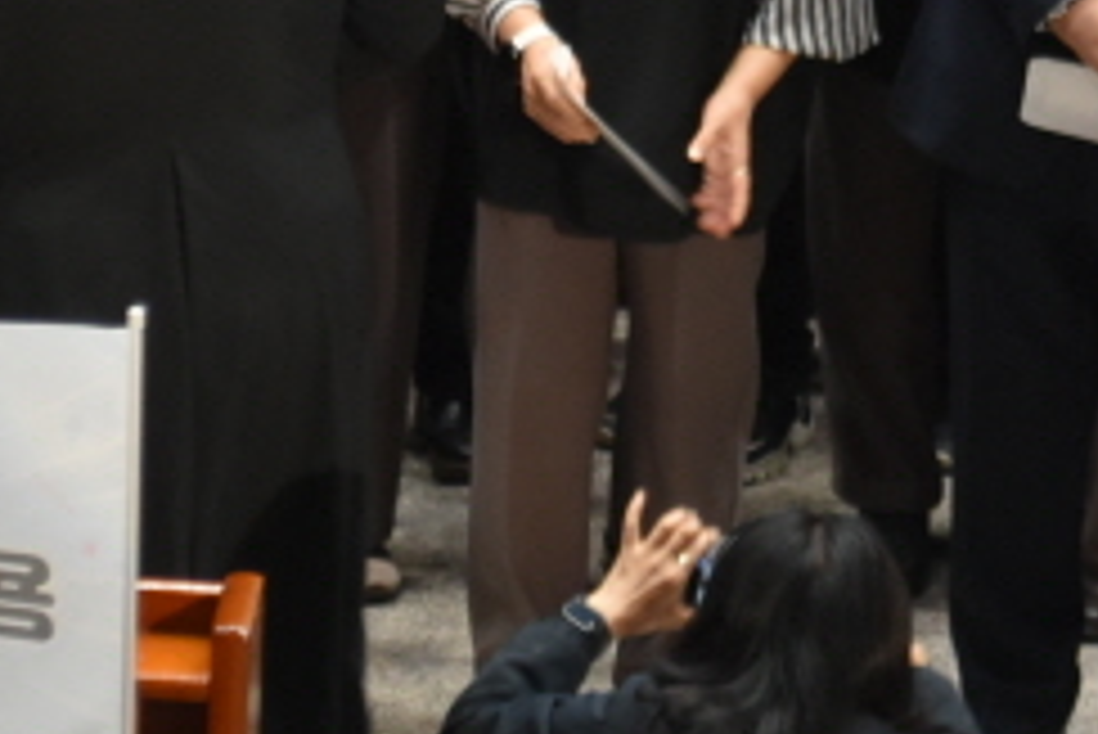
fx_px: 13153
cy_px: 212
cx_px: 1058
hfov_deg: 4.8
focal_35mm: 431
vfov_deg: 3.2
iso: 1100
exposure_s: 1/60
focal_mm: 70
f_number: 4.5
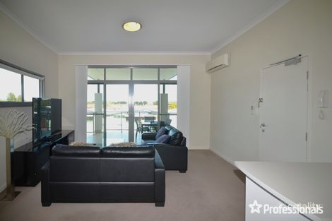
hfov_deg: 100.4
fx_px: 138
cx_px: 166
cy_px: 110
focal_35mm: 15
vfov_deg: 77.3
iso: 200
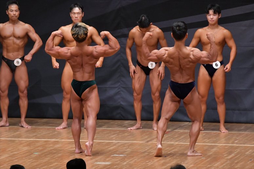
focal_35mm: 285
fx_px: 2010
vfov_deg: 4.8
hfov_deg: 7.2
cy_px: 84
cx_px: 127
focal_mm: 190
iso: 6400
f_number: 5.6
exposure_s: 1/400
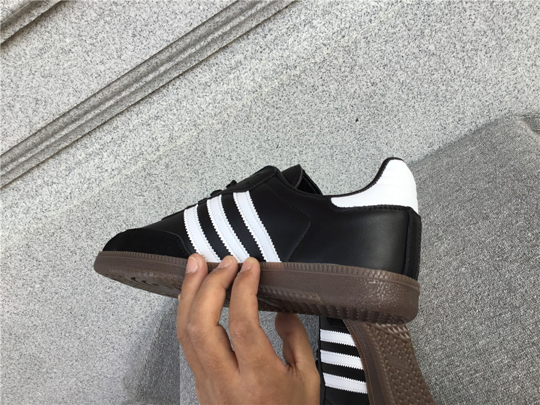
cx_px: 270
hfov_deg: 58.4
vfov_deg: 45.4
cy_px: 202
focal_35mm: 31
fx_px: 484
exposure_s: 1/345
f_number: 2.4
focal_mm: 3.3
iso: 25
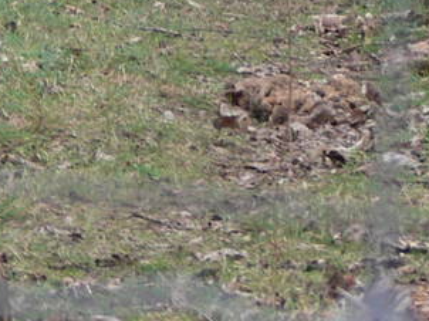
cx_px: -203
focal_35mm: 726
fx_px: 8990
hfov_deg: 2.7
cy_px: -508
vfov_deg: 2.0
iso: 80
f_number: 3.6
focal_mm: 28.9
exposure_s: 1/50
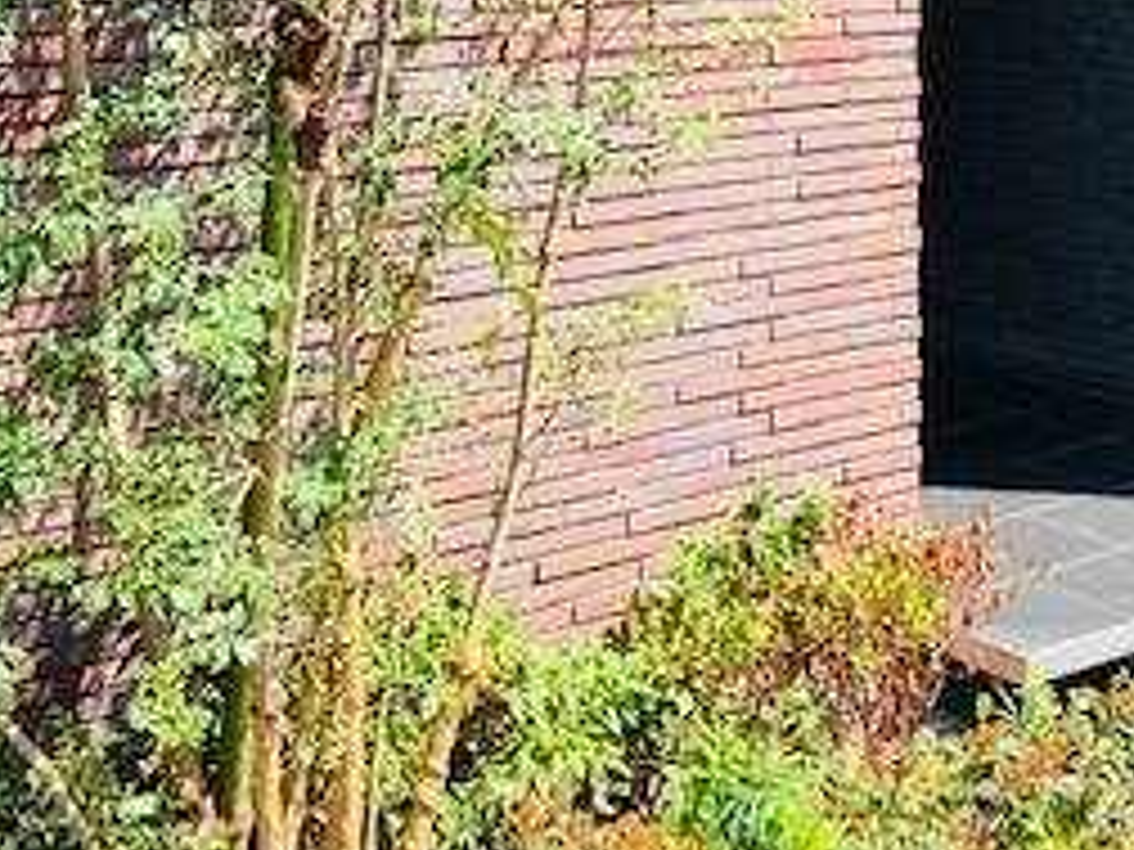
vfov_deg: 19.7
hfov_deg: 26.8
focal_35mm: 71
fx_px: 2326
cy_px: -126
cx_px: 922
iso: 20
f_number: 1.8
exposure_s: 1/317
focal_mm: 3.99
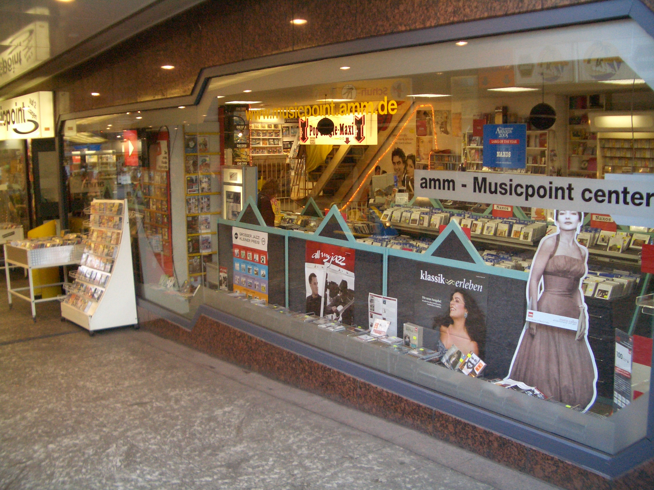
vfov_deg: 40.7
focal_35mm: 35
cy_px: 245
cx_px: 327
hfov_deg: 52.6
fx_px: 661
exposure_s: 1/80
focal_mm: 5.8
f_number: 2.6
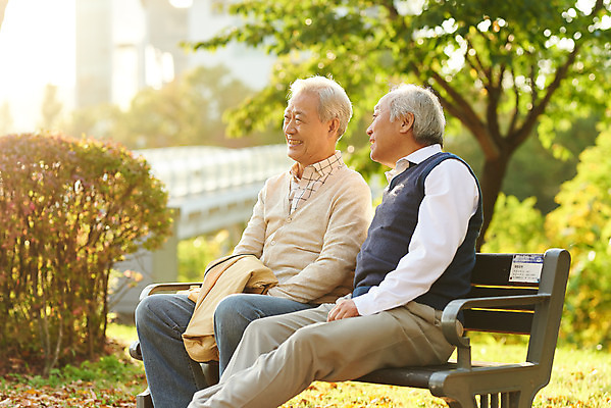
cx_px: 306
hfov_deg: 23.9
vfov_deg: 16.1
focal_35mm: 85
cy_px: 204
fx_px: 1443
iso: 400
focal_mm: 85
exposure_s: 1/1000
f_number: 2.5
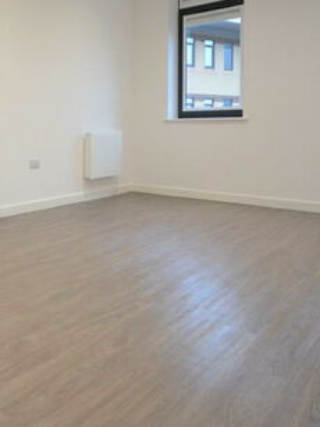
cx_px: -25
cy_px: 131
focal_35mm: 36
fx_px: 445
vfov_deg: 50.0
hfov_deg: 34.6
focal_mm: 11
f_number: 4.2
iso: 3200
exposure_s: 1/100
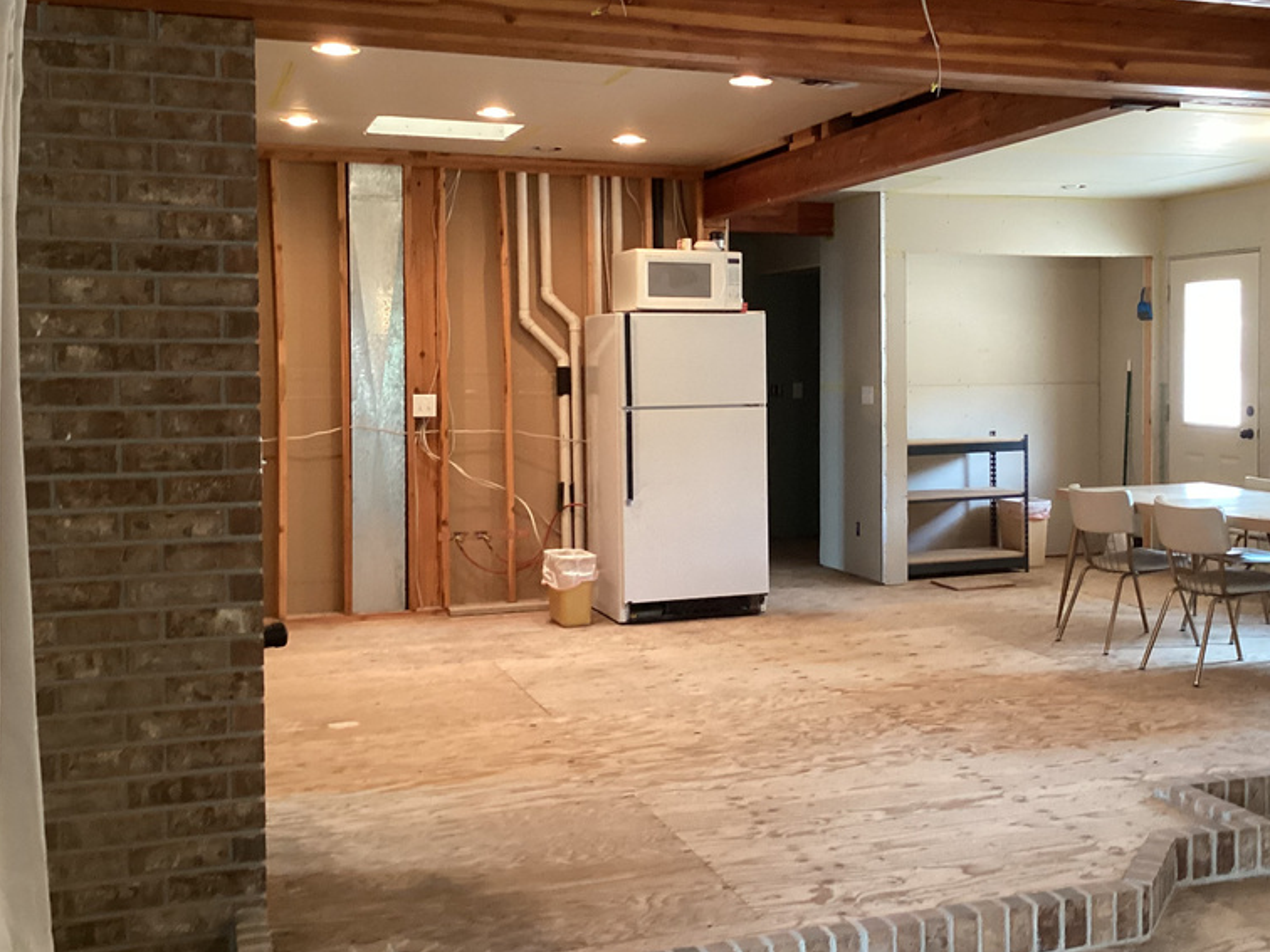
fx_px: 1541
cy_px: 408
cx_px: 828
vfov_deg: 34.3
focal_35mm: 42
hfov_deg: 44.3
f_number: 2.4
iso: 320
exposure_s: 1/60
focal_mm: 3.3
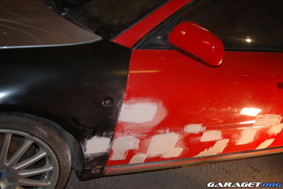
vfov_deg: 31.9
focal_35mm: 42
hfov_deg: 46.4
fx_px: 330
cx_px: 142
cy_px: 94
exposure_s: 1/60
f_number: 3.5
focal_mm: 28
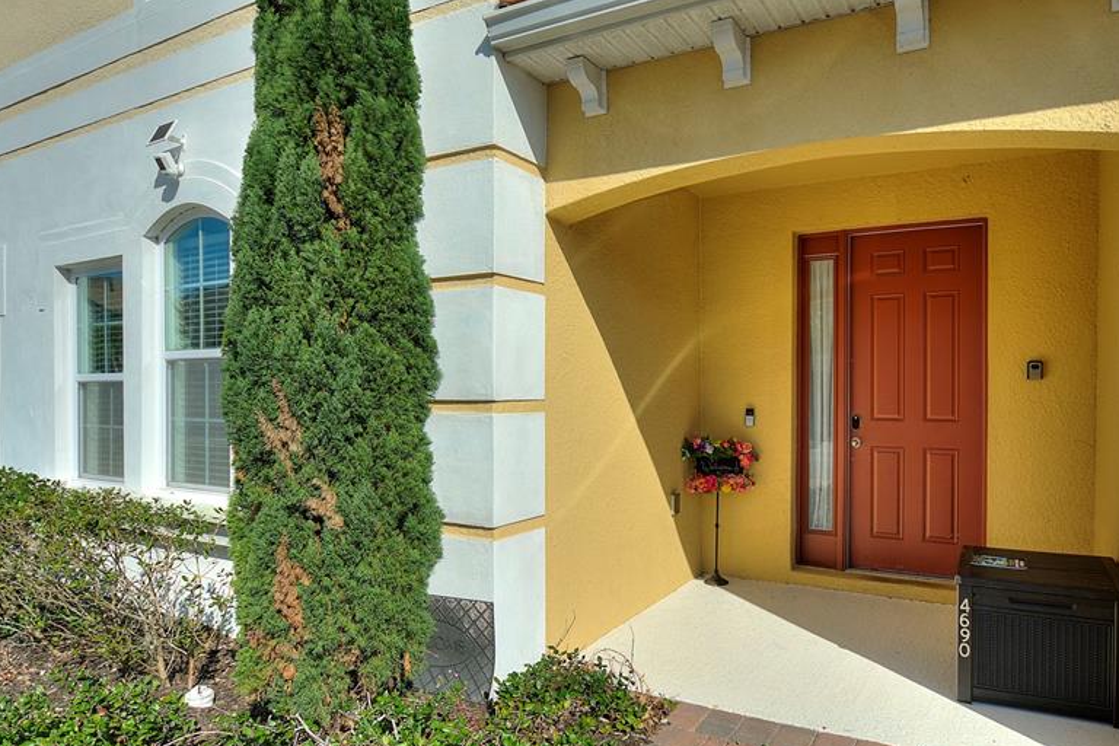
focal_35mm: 20
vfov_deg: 61.9
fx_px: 622
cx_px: 624
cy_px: 377
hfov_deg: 83.6
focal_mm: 10
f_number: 4.5
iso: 100
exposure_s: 1/1000
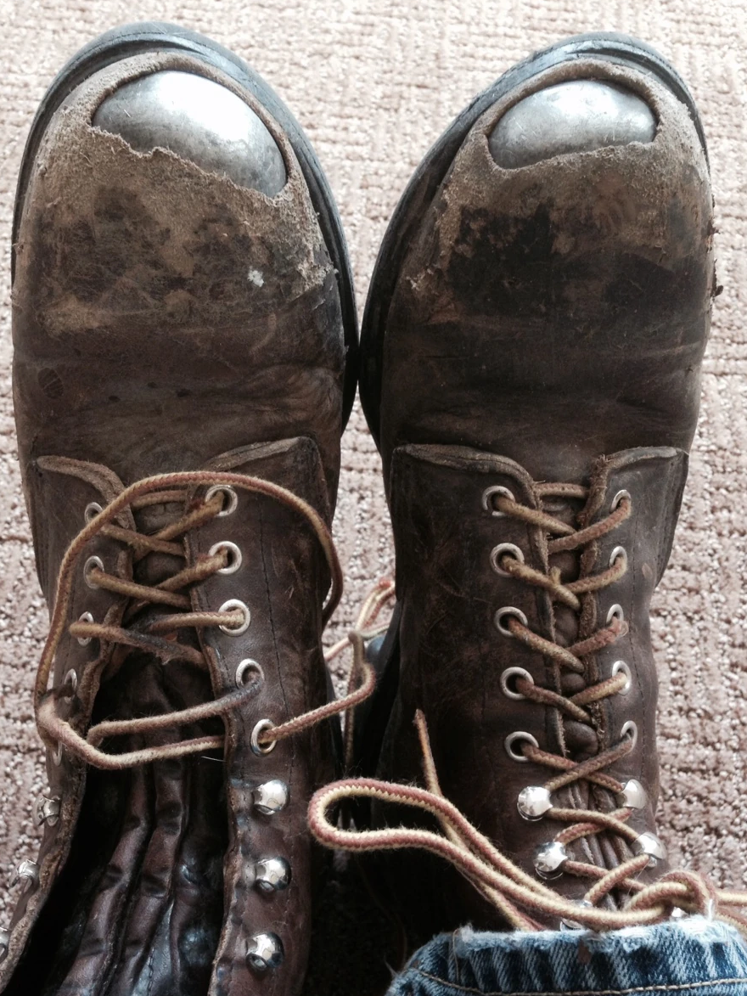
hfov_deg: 39.6
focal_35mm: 36
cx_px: 350
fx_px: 1036
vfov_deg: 51.3
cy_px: 519
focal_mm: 4.12
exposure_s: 1/20
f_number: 2.4
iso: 160
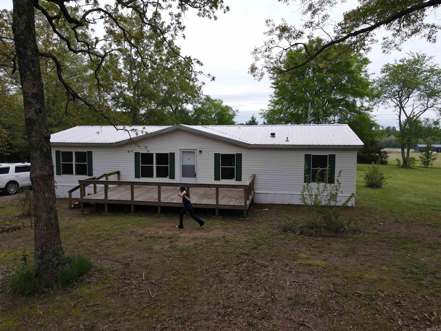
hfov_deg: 71.6
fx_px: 306
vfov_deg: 56.8
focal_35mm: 24
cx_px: 220
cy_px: 166
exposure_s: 1/350
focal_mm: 4.5
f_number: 2.8
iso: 100
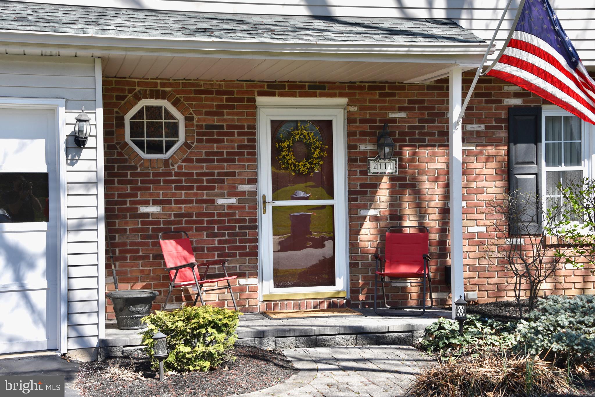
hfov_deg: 32.4
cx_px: 298
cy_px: 198
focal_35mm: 62
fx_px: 1025
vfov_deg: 21.9
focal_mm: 62
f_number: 8
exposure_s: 1/250
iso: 200
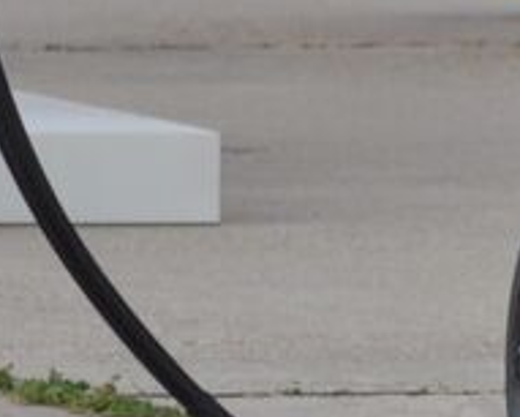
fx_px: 30395
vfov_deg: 0.8
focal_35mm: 1974
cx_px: 1549
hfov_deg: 1.0
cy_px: -204
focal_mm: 210
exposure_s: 1/320
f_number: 8
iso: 200
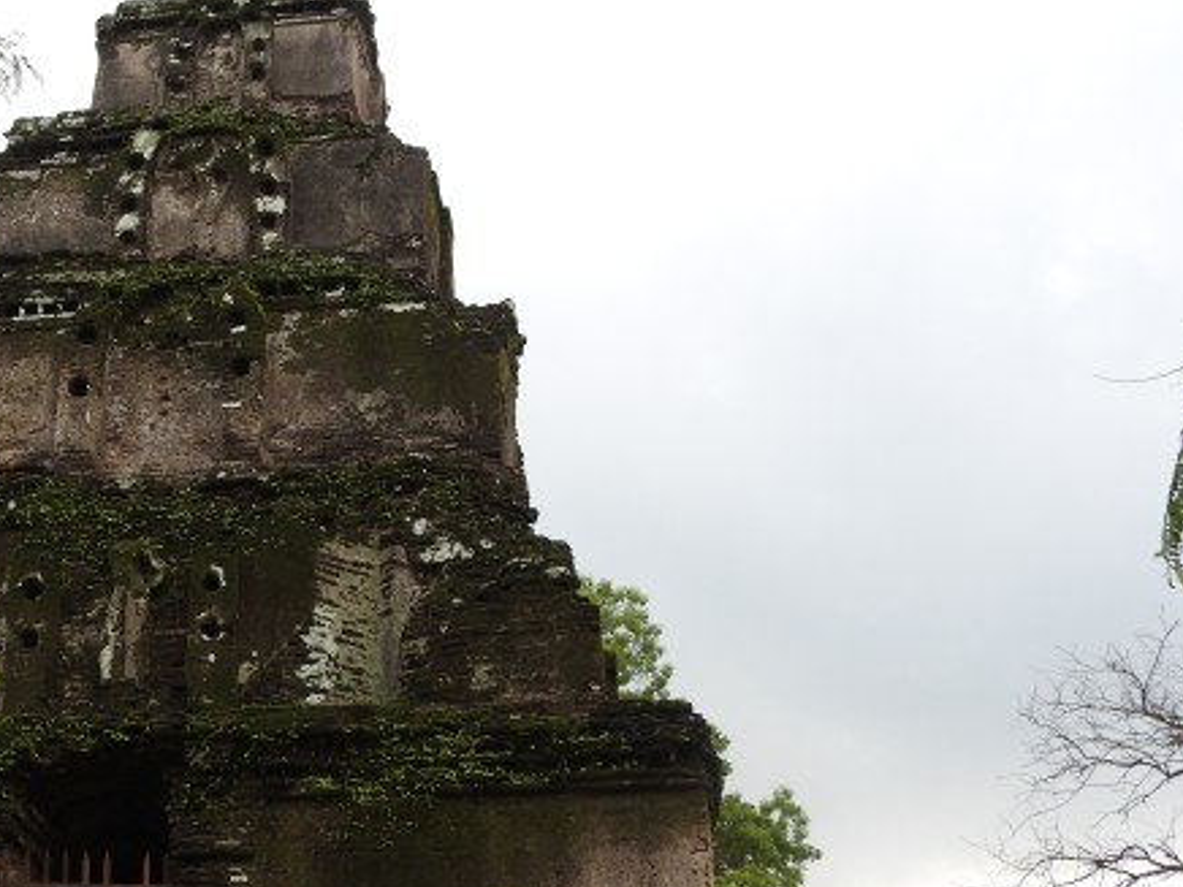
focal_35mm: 55
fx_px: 1880
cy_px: 477
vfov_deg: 26.6
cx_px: 225
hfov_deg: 33.8
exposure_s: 1/50
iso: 100
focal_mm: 5.4
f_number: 3.5
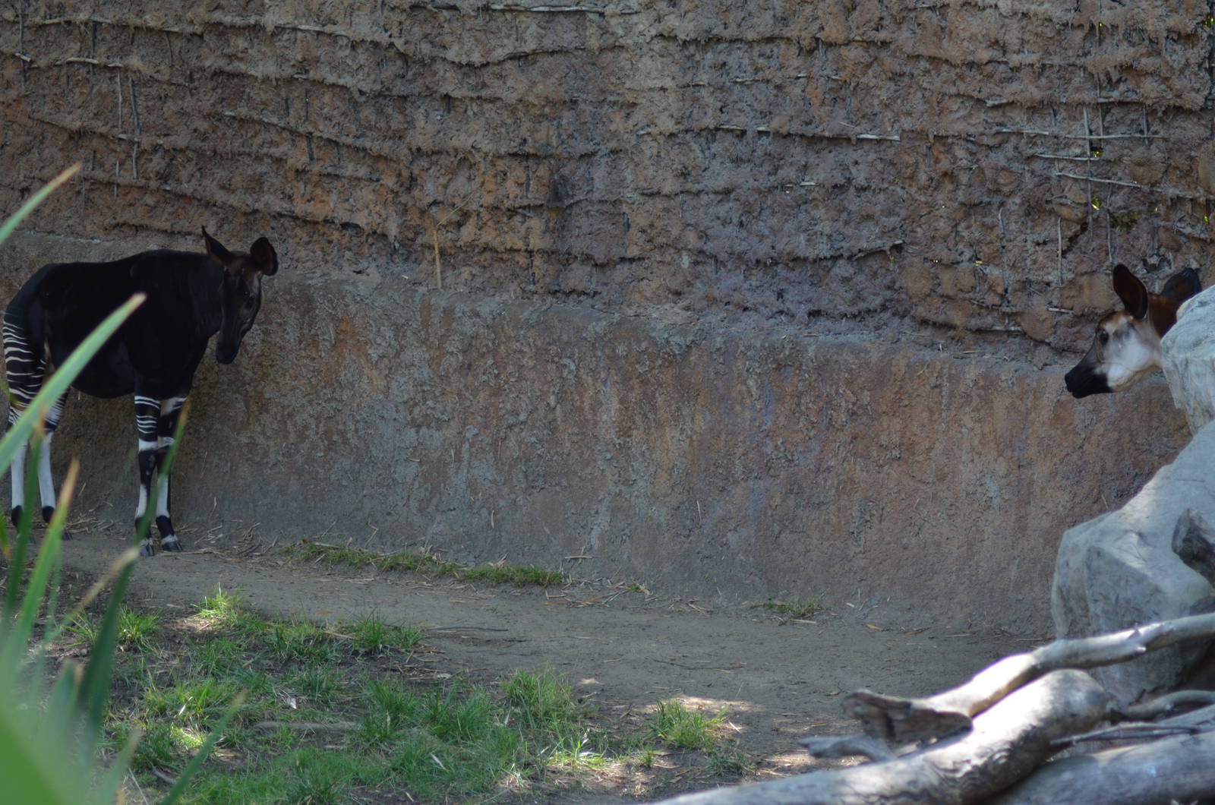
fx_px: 3537
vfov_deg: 13.0
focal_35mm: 105
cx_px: 608
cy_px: 402
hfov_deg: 19.5
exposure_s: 1/250
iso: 500
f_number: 4
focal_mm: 70
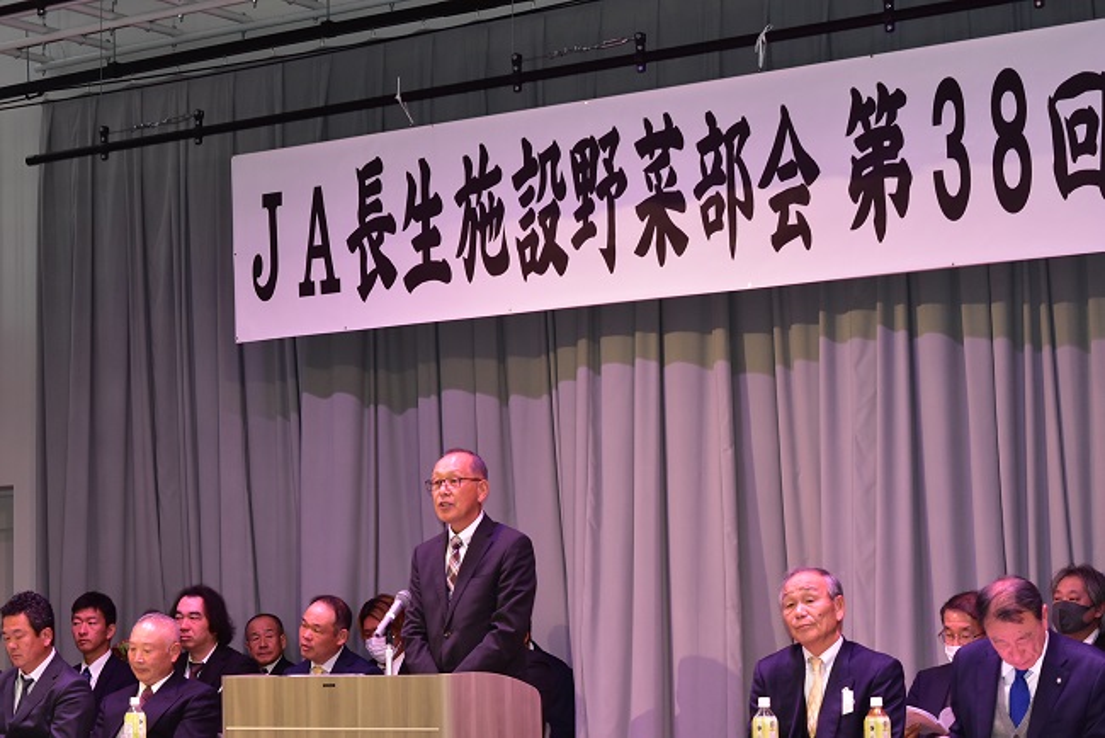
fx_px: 2395
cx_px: 552
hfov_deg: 26.0
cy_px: 369
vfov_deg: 17.5
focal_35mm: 78
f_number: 5.6
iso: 900
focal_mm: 52
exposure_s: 1/80
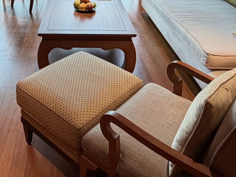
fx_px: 307
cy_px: -28
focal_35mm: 45
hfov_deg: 41.3
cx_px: 72
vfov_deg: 28.5
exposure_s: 1/50
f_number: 2.2
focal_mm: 2.22
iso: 200
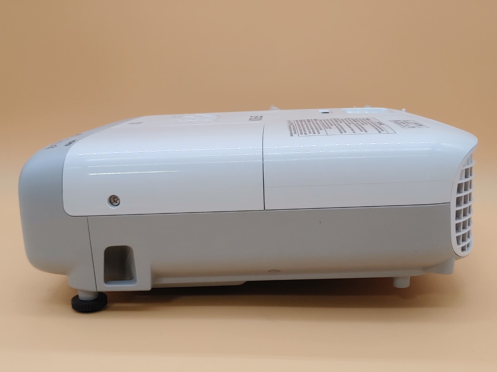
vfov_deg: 32.9
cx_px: 248
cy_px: 186
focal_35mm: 44
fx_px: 632
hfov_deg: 42.9
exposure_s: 1/140
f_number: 1.8
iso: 50
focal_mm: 4.36
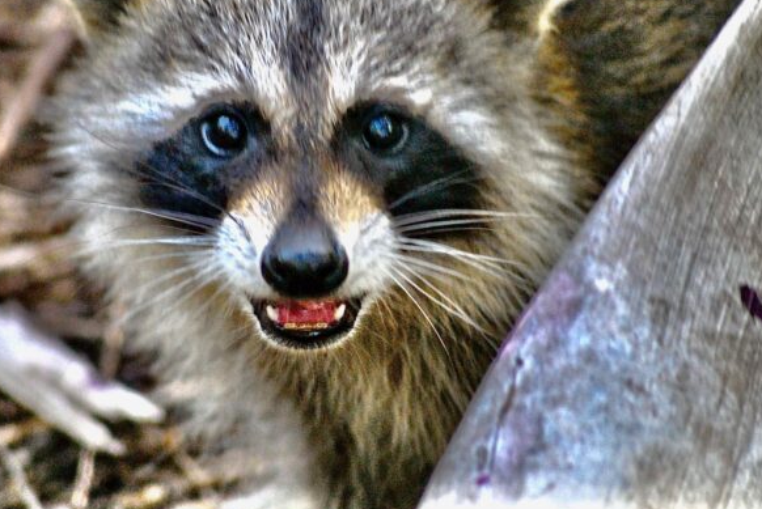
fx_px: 12582
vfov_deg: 2.3
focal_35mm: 594
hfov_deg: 3.5
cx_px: 308
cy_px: 194
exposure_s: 1/80
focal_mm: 300
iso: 1600
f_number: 5.6
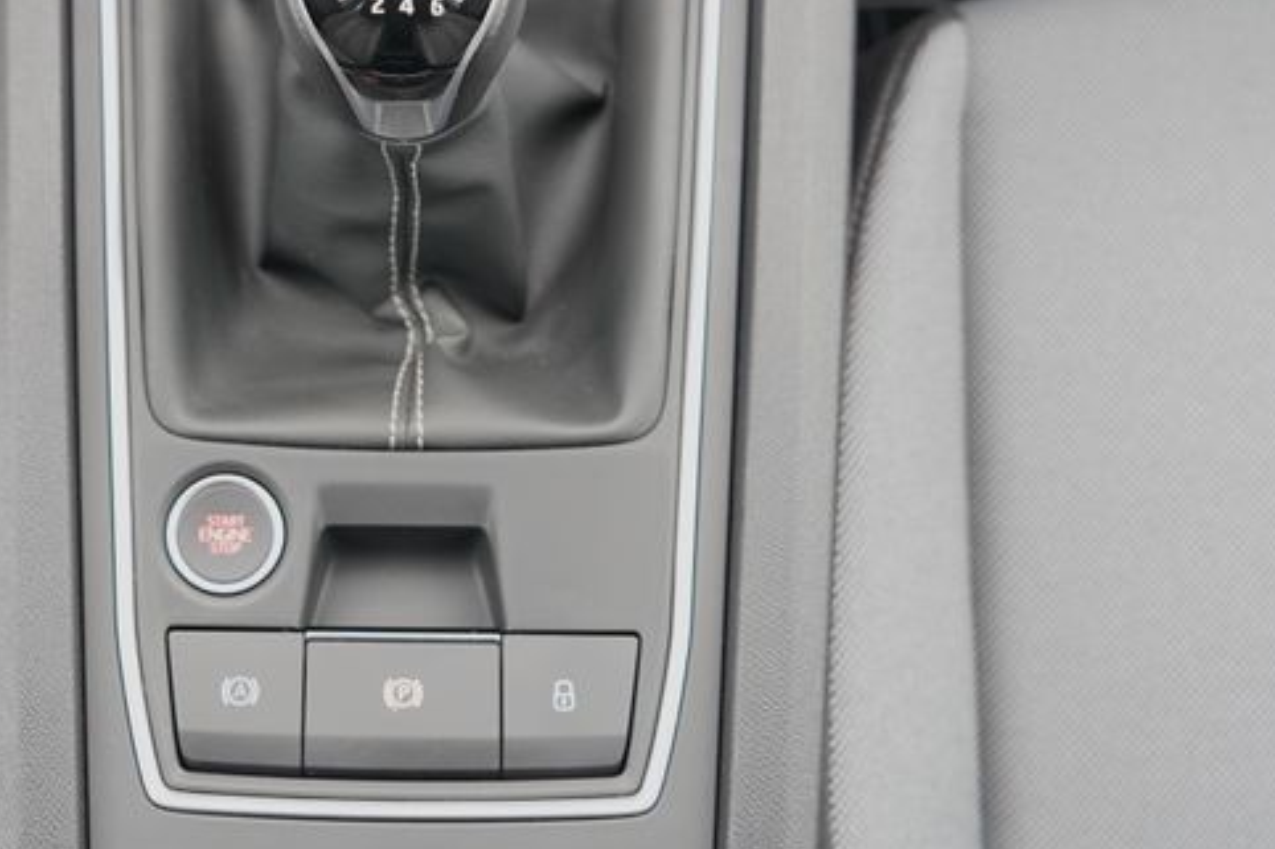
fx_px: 1806
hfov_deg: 38.3
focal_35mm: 51
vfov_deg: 25.3
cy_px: 28
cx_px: 381
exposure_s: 1/160
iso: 1250
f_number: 4
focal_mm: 24
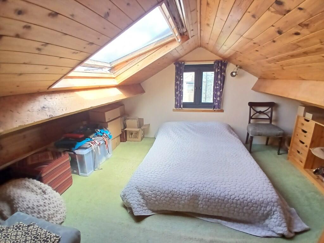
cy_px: 122
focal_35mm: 17
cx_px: 162
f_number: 2.2
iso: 100
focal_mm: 1.4
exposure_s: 1/50
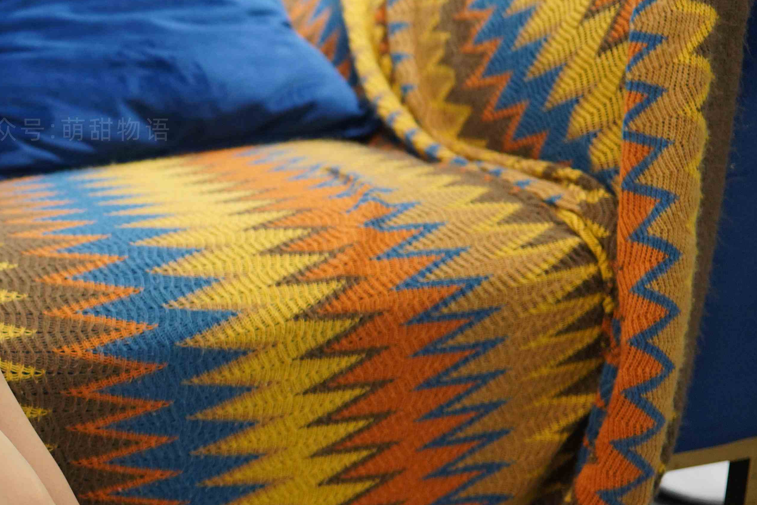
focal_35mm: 59
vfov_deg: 22.9
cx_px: -93
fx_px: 1241
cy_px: 317
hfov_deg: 30.1
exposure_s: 1/320
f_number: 1.8
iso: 800
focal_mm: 24
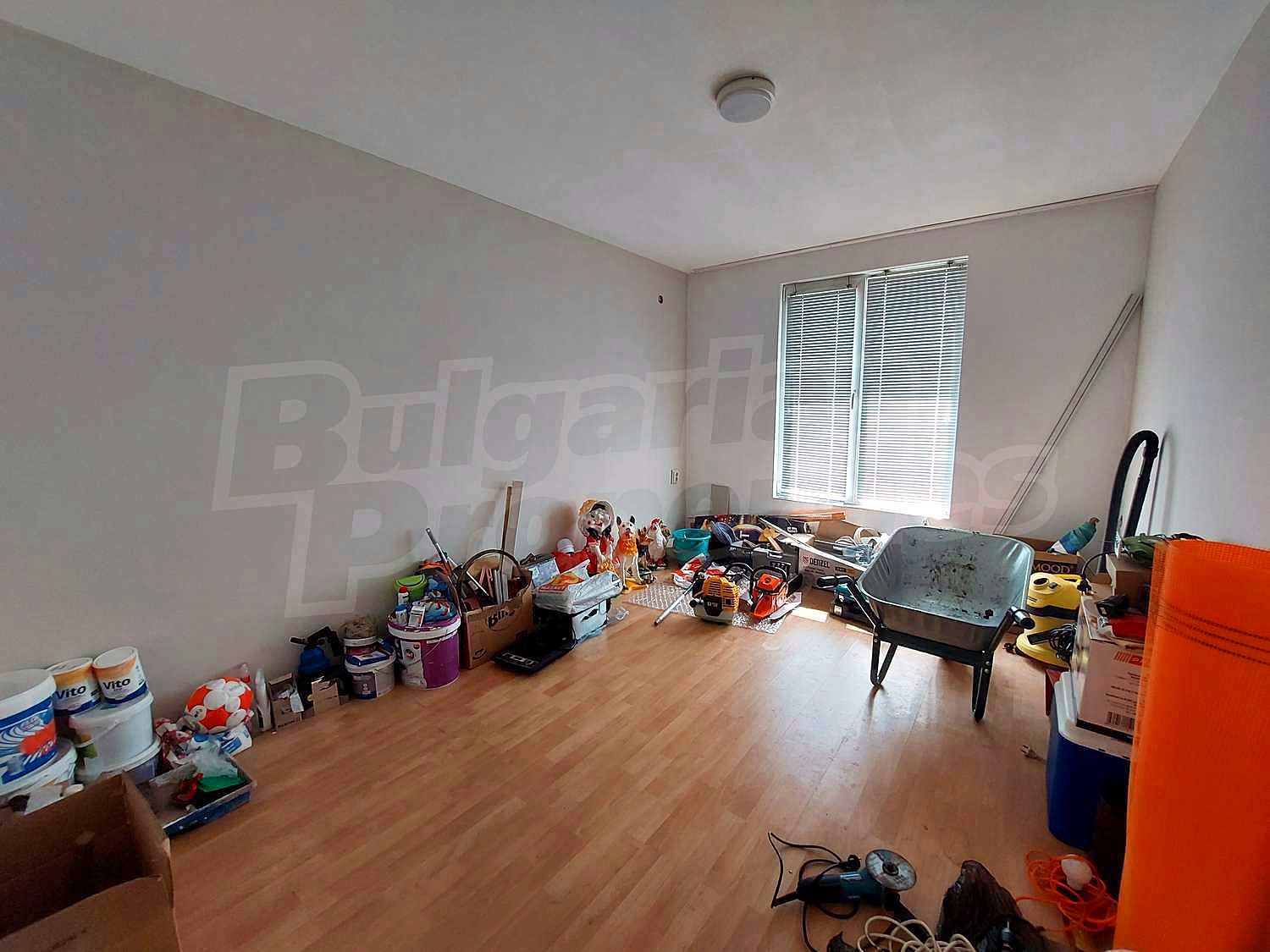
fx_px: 477
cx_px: 635
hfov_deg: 106.2
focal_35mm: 13
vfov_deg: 89.9
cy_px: 476
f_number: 2.2
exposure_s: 1/50
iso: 64
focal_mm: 1.74
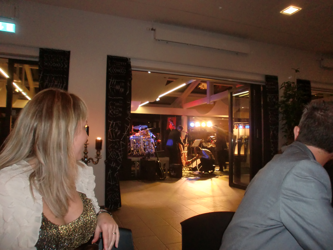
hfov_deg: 67.3
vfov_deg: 53.1
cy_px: 125
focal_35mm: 26
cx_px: 166
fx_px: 250
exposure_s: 1/30
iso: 400
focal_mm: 4.65
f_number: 2.6
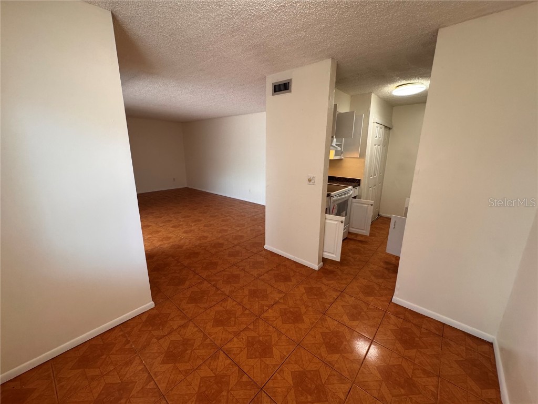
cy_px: 202
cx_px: 269
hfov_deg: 102.1
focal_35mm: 14
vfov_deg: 85.7
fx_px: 218
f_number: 2.2
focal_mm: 2.22
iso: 320
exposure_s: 1/120
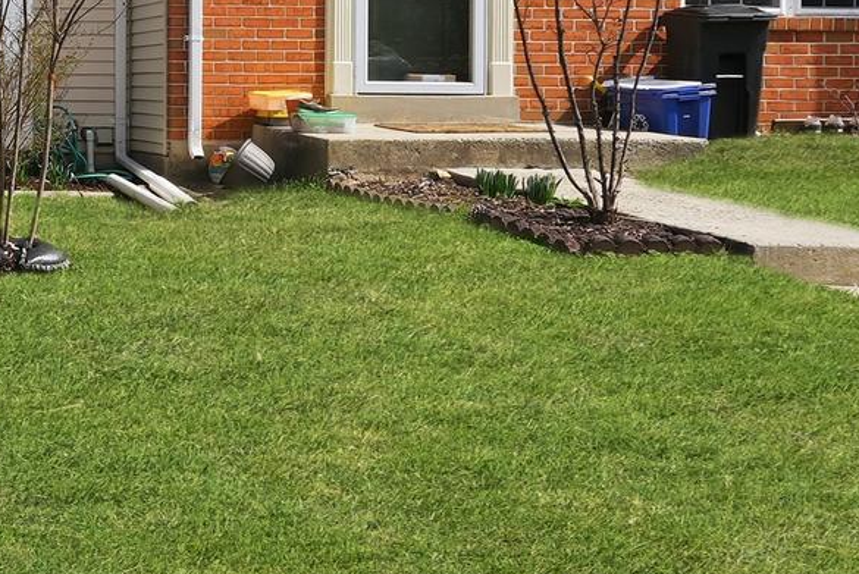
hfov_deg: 27.8
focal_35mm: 58
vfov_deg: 22.9
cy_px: 49
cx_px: -301
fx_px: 1379
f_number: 10
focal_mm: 16.5
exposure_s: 1/160
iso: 80
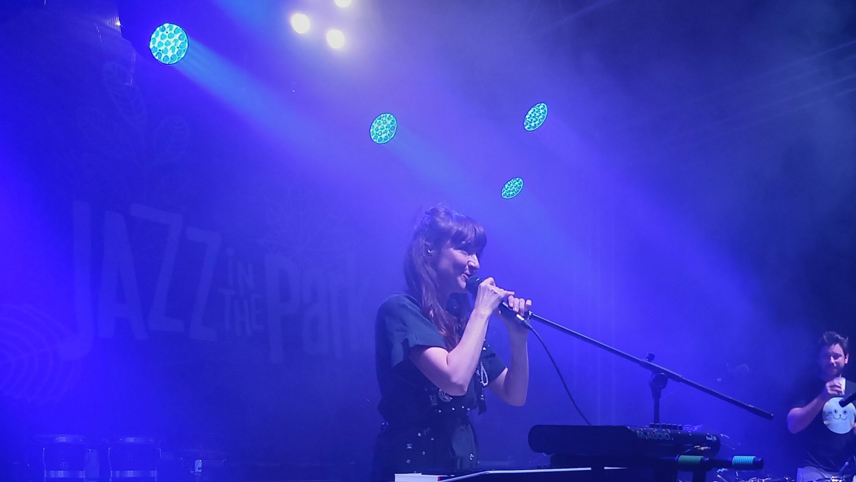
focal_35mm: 41
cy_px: 425
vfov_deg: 28.0
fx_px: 931
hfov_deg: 47.8
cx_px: 625
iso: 100
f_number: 1.8
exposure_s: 1/50
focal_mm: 4.65
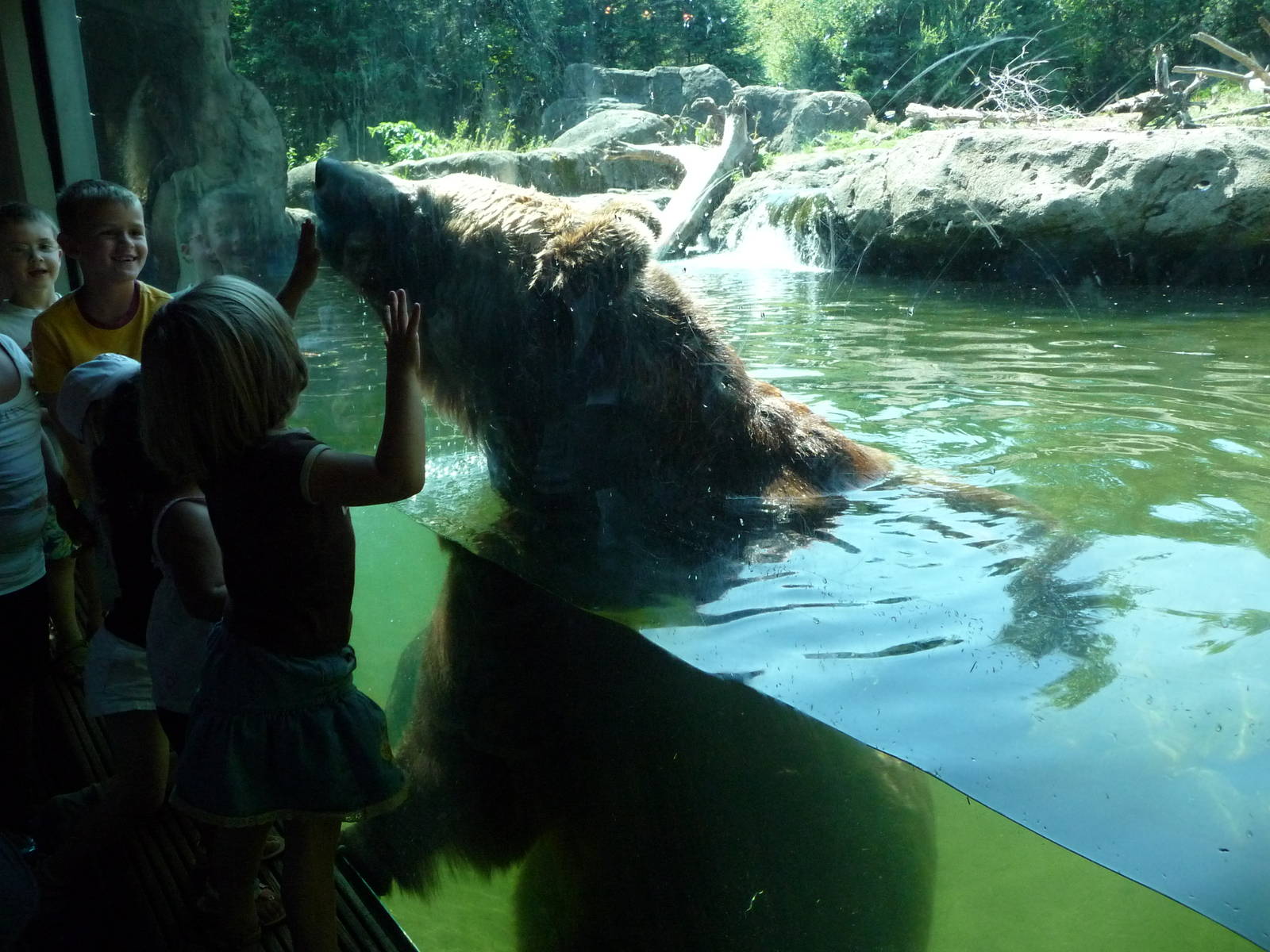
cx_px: 635
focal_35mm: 28
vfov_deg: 49.7
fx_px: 1027
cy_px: 476
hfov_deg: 63.4
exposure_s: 1/320
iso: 400
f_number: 3.3
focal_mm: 4.7
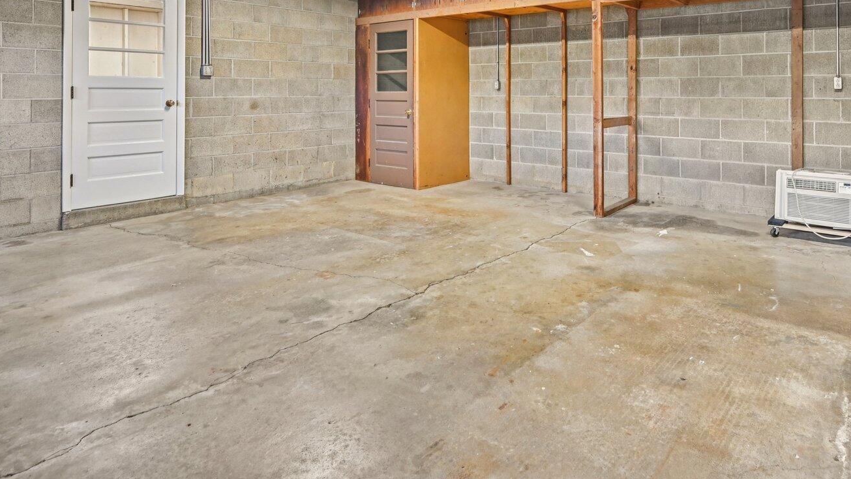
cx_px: 530
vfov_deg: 46.6
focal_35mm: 23
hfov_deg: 77.3
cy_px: 89
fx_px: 519
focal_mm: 14
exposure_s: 1/15
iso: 400
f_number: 4
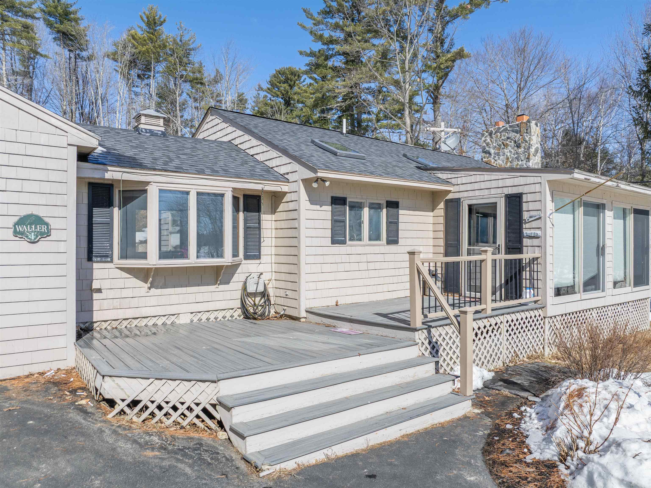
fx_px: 451
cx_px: 326
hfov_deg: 71.6
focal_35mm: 24
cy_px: 244
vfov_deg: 56.8
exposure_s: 1/1250
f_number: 2.8
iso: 100
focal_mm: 12.29
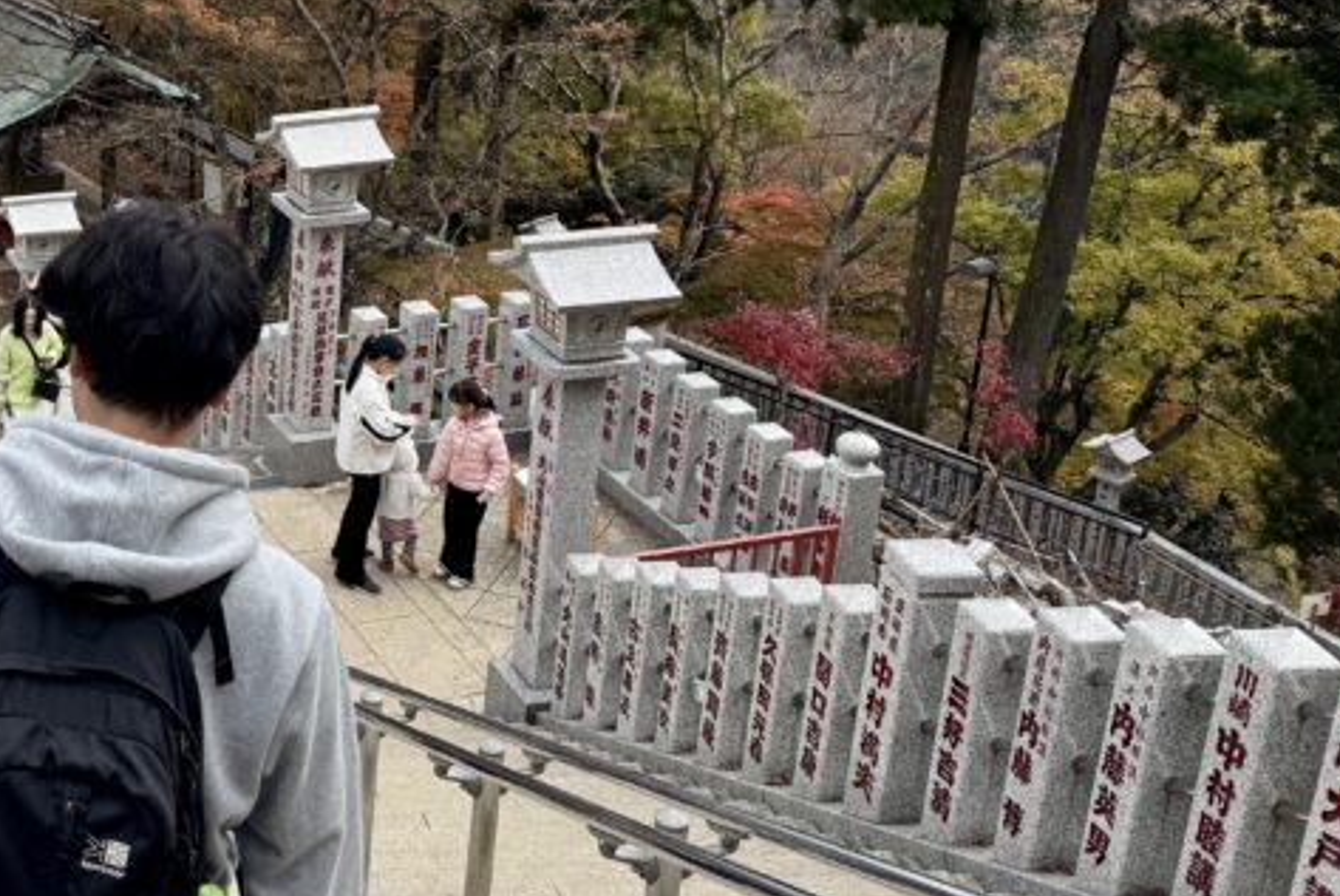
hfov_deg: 33.1
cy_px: 62
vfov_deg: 24.3
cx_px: -68
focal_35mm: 54
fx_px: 2011
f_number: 1.78
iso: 80
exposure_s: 1/2105
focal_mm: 6.76
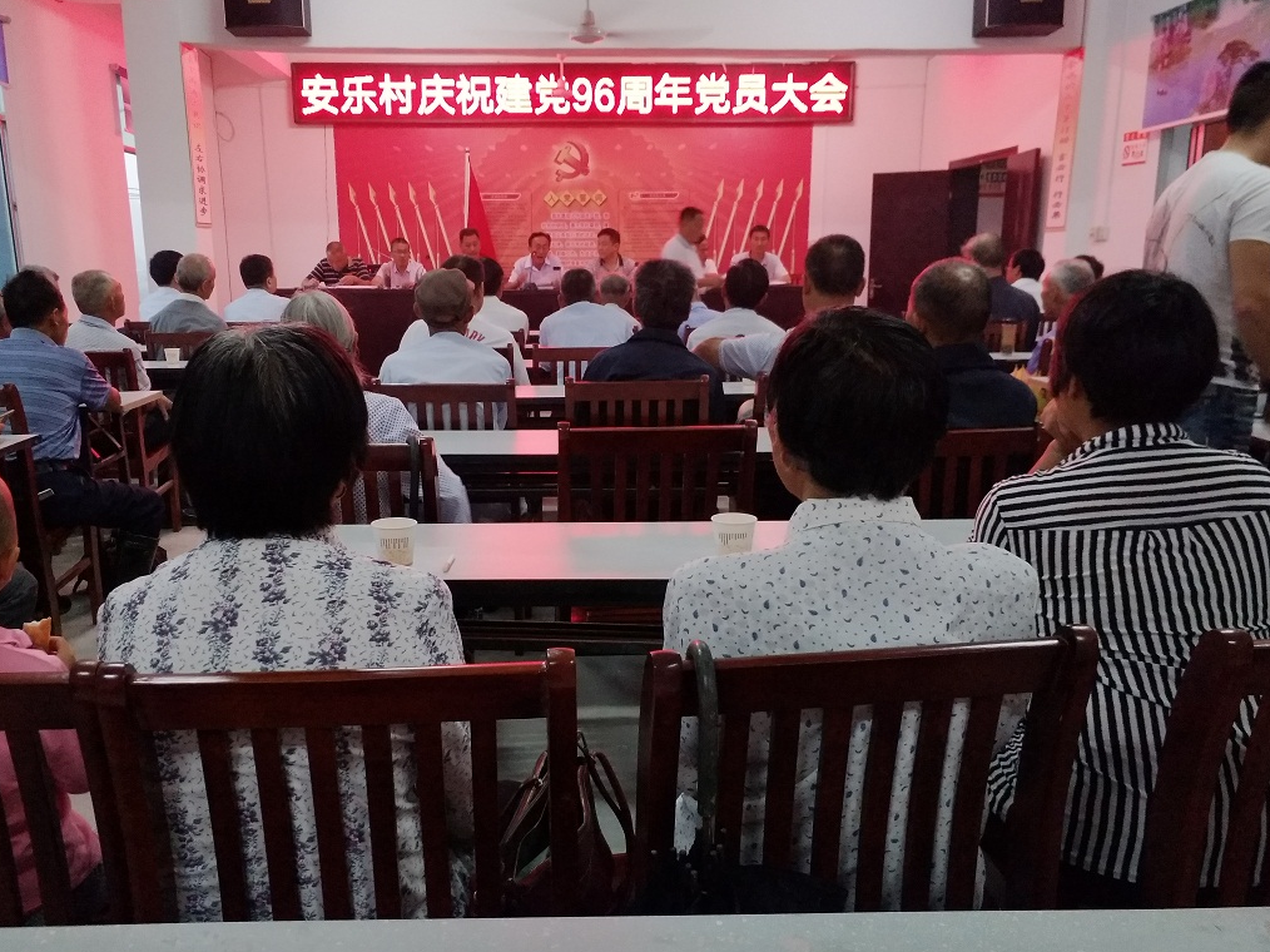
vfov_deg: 54.7
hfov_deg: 69.2
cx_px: 572
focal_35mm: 25
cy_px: 529
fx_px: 917
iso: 559
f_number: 2
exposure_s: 1/25
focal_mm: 3.79
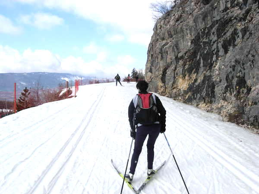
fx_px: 284
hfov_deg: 49.0
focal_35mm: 38
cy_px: 97
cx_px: 130
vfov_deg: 37.7
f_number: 4.9
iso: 79
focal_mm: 6.3
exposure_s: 1/703
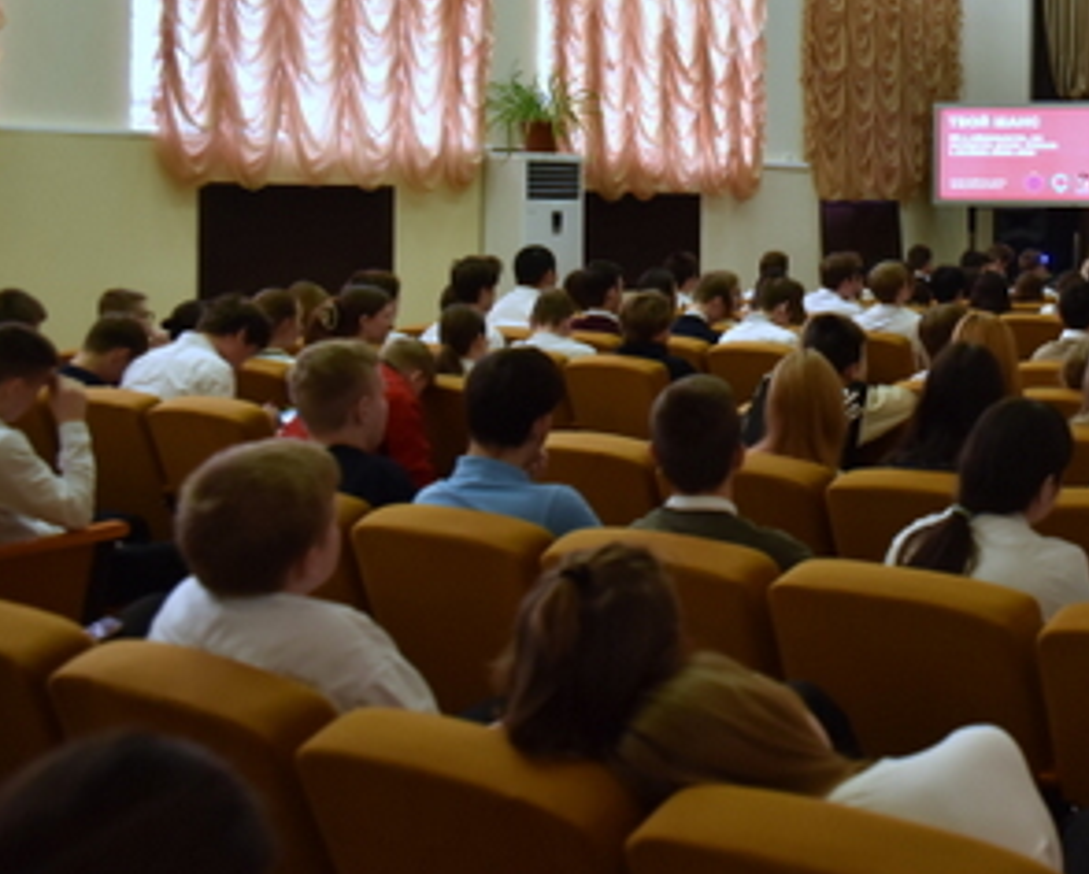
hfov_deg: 35.3
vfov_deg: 30.2
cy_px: 181
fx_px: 1581
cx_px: 1019
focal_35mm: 49
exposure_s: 1/125
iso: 1250
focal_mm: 24
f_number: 3.2
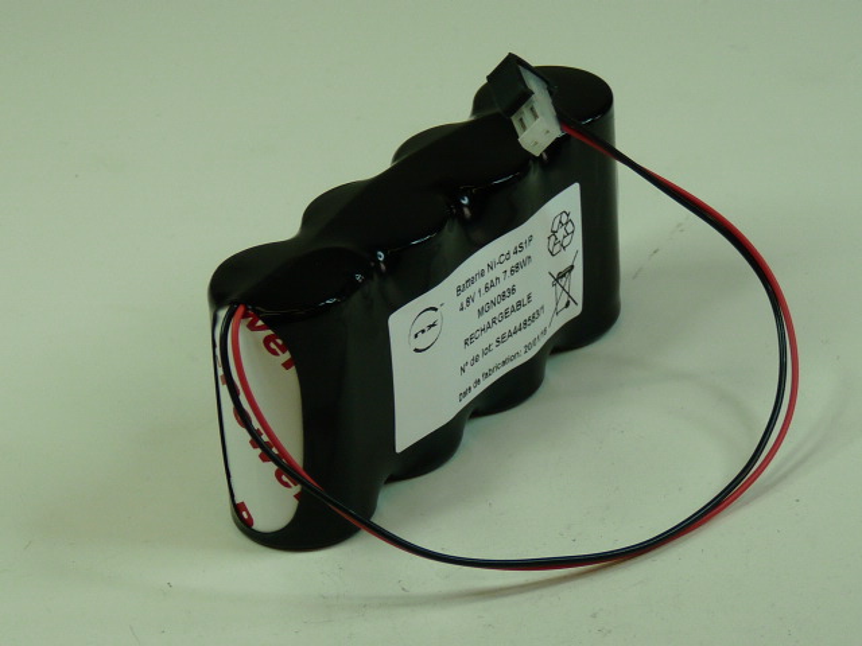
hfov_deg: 14.4
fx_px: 3412
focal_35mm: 137
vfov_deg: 10.8
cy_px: 323
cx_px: 431
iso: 100
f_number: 3.4
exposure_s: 1/80
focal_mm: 13.8
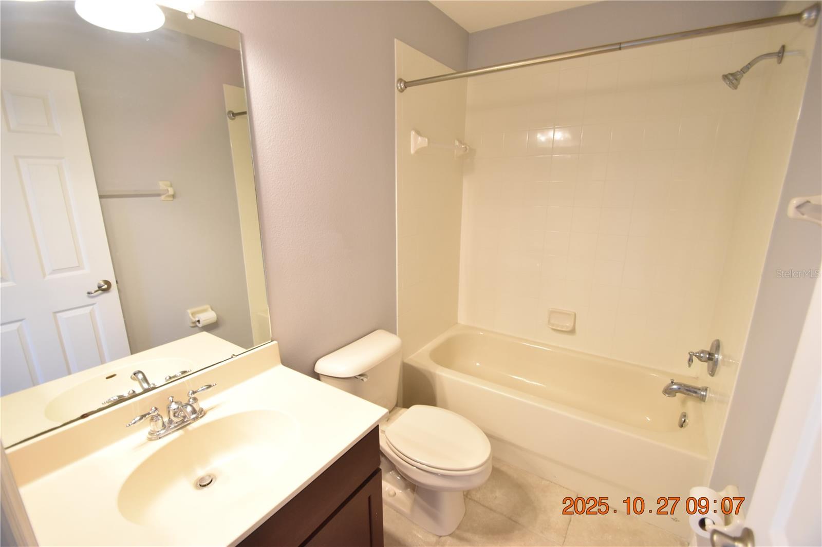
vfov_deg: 77.3
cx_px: 411
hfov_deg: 100.4
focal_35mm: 15
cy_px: 274
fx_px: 342
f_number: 3.5
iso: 800
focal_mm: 10
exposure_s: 1/60
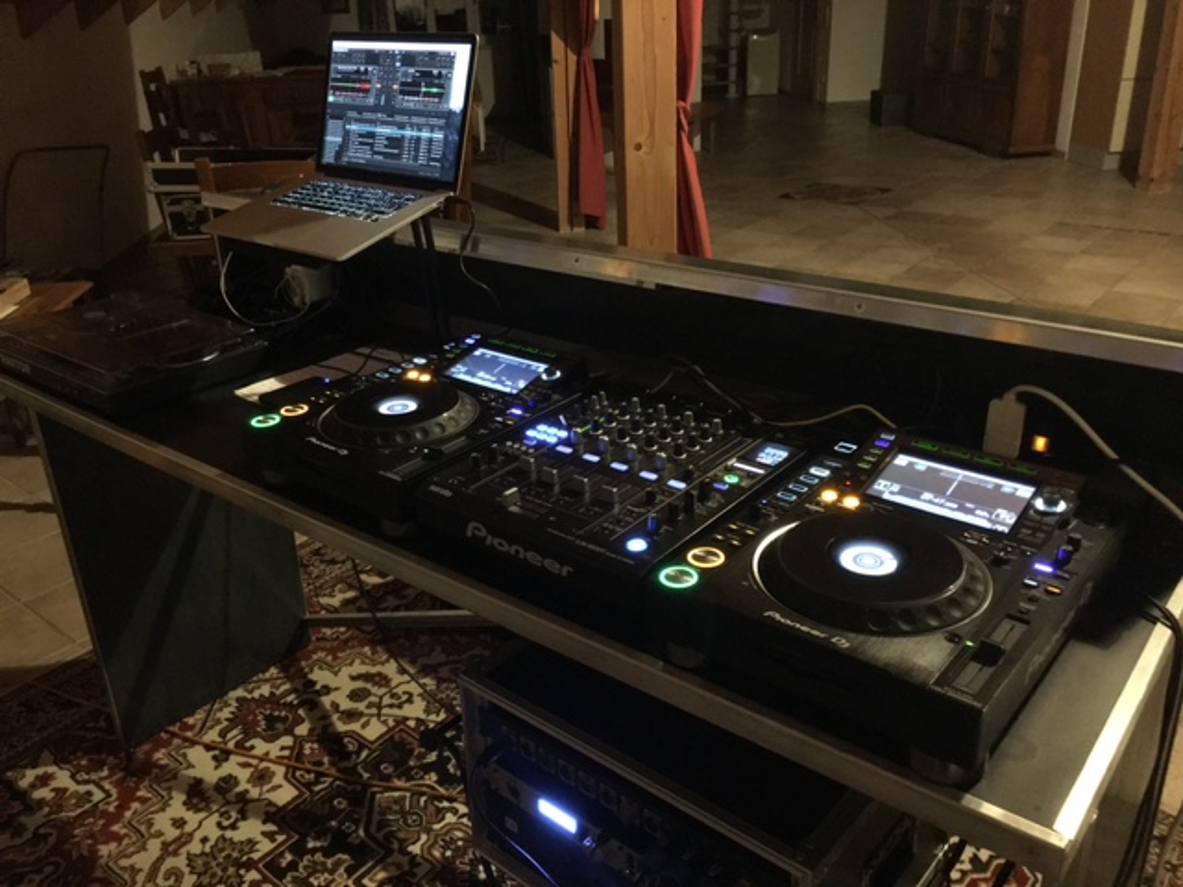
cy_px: 444
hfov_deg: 61.7
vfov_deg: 48.2
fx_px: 991
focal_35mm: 29
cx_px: 592
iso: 640
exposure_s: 1/4
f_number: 2.2
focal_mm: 4.15
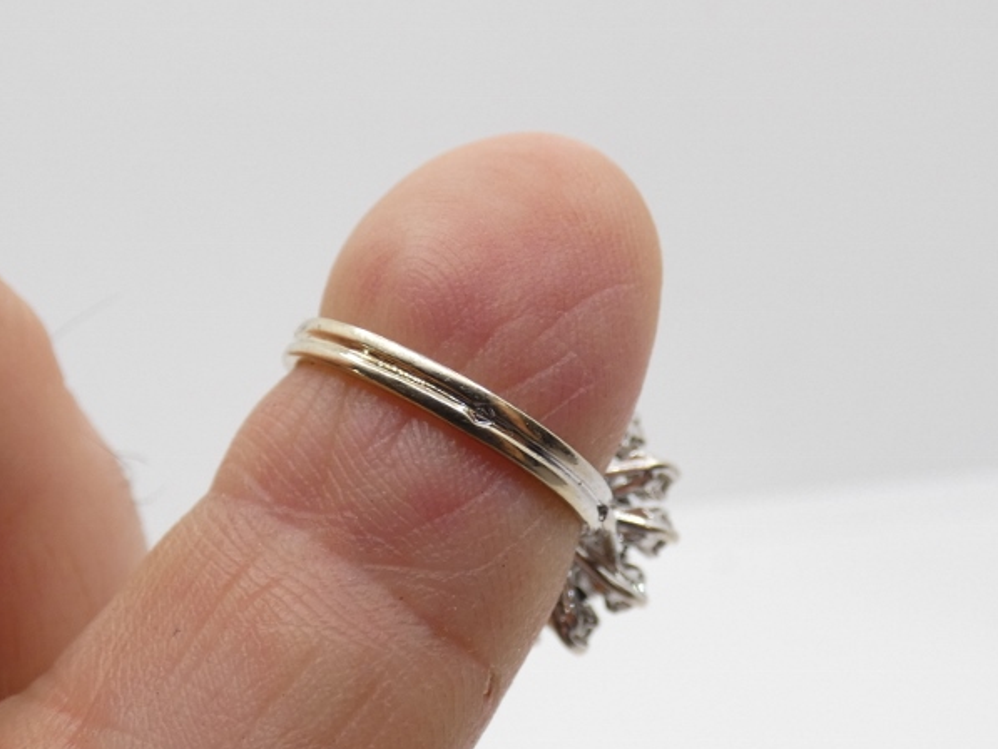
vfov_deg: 30.2
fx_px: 1384
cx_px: 508
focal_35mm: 48
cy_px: 423
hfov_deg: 39.6
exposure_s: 1/125
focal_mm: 5
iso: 80
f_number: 3.2
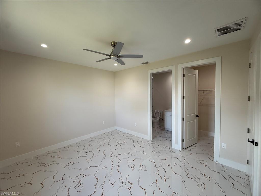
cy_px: 98
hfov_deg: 102.1
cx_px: 130
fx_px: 106
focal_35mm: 14
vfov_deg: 85.7
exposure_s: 1/120
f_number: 2.2
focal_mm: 2.22
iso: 100
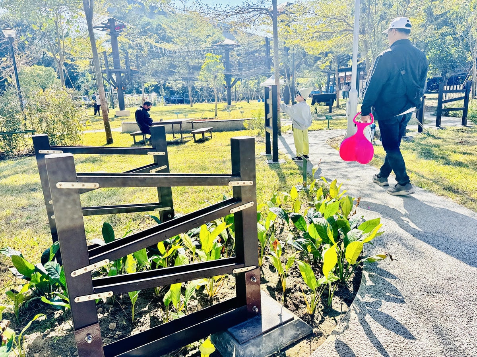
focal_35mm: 24
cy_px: 178
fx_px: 331
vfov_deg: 56.8
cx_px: 238
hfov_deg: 71.6
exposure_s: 1/1215
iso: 80
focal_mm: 6.76
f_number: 1.78
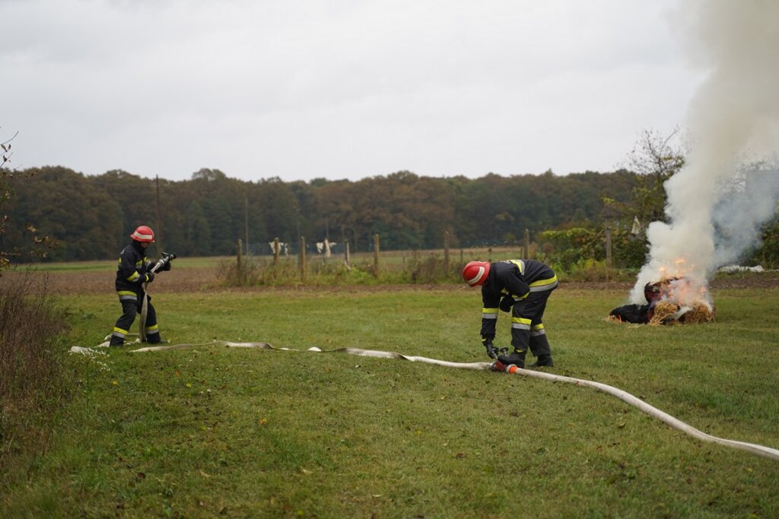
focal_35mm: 64
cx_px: 390
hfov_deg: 31.4
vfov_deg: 21.2
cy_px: 260
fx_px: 1385
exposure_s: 1/800
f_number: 2.8
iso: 250
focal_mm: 64
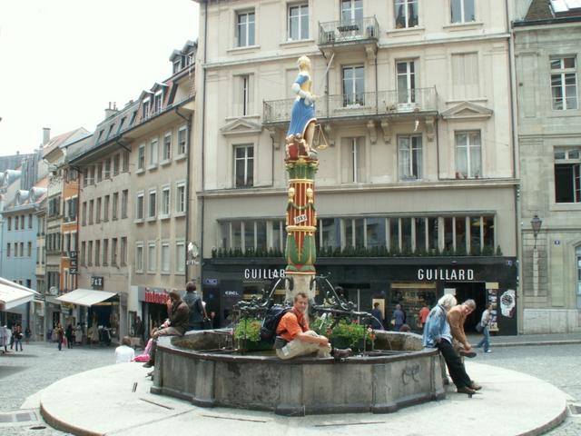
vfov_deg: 40.7
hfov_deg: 52.6
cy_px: 218
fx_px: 587
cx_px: 290
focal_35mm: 35
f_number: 8
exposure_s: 1/50
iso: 50
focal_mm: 5.86
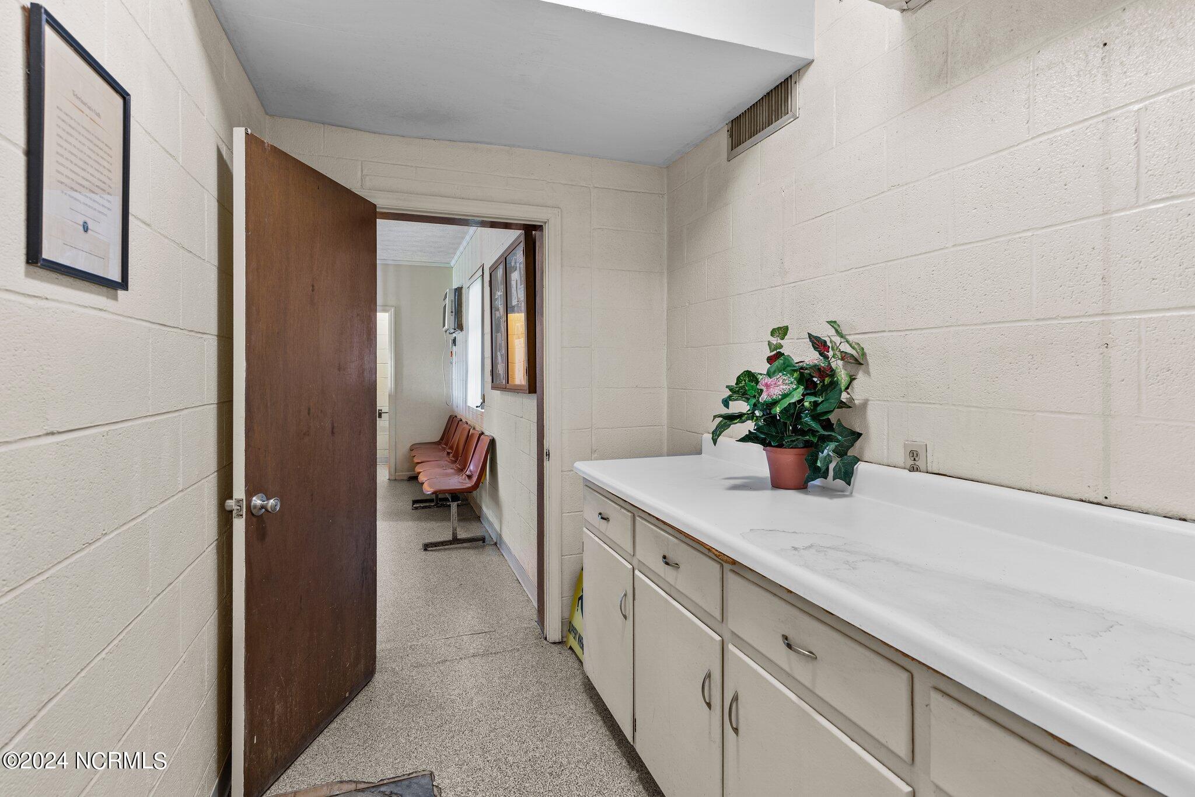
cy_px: 398
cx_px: 598
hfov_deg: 93.3
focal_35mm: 17
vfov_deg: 70.4
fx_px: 564
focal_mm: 17
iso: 160
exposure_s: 3.2
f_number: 6.3
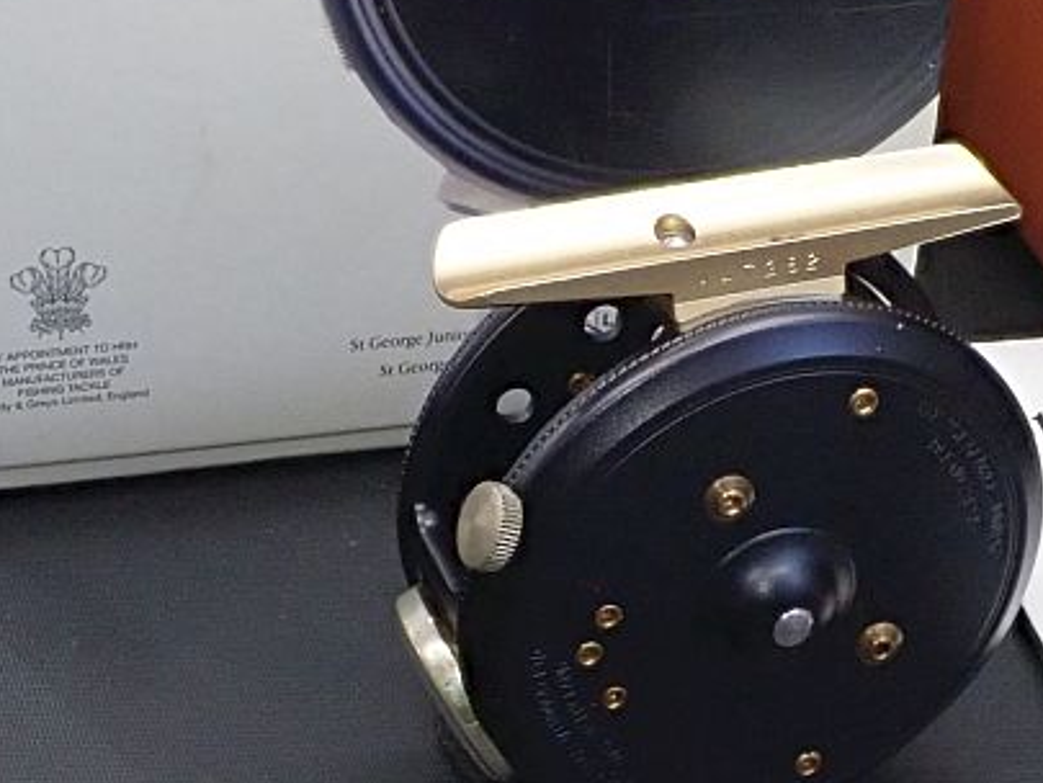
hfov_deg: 24.6
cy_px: 363
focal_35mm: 79
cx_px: 649
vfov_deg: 18.7
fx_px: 2381
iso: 1250
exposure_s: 1/40
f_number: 4
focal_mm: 7.34
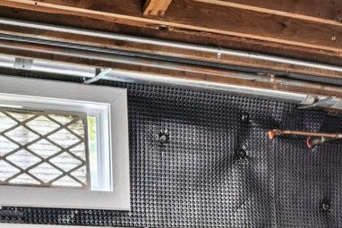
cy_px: 298
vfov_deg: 14.4
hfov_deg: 20.8
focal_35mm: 91
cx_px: 410
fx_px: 866
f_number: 8
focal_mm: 21.5
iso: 800
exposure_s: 1/5
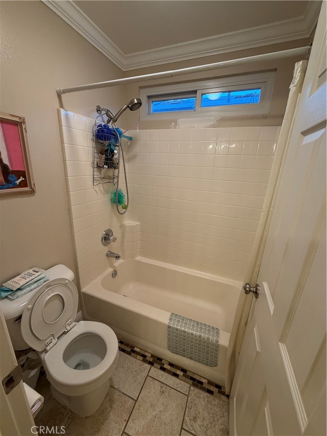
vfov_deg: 102.1
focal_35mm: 14
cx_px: 164
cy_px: 218
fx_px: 176
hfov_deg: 85.7
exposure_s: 1/120
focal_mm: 2.22
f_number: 2.2
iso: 200
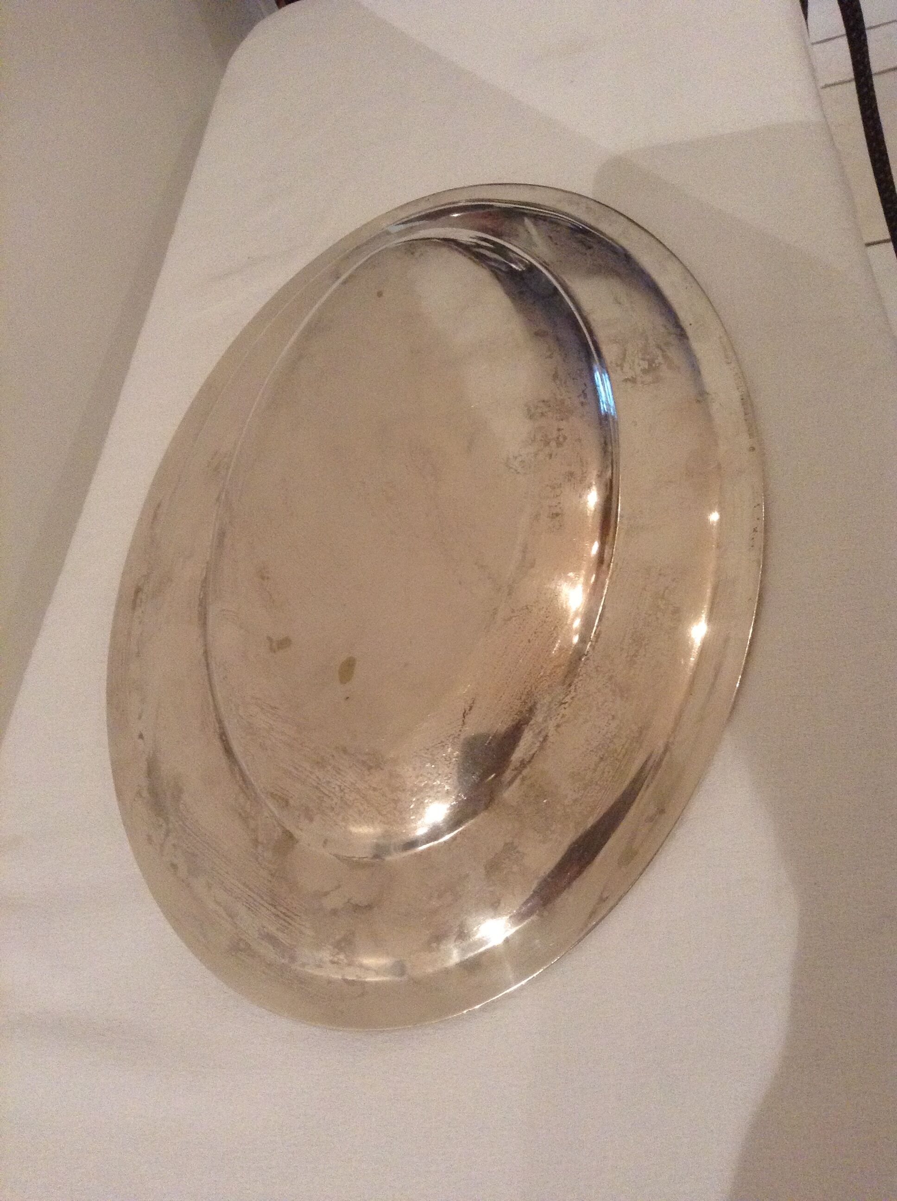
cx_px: 448
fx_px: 1143
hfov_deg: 42.8
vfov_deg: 55.4
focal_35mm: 33
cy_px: 600
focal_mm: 3.3
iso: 200
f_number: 2.4
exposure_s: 1/24
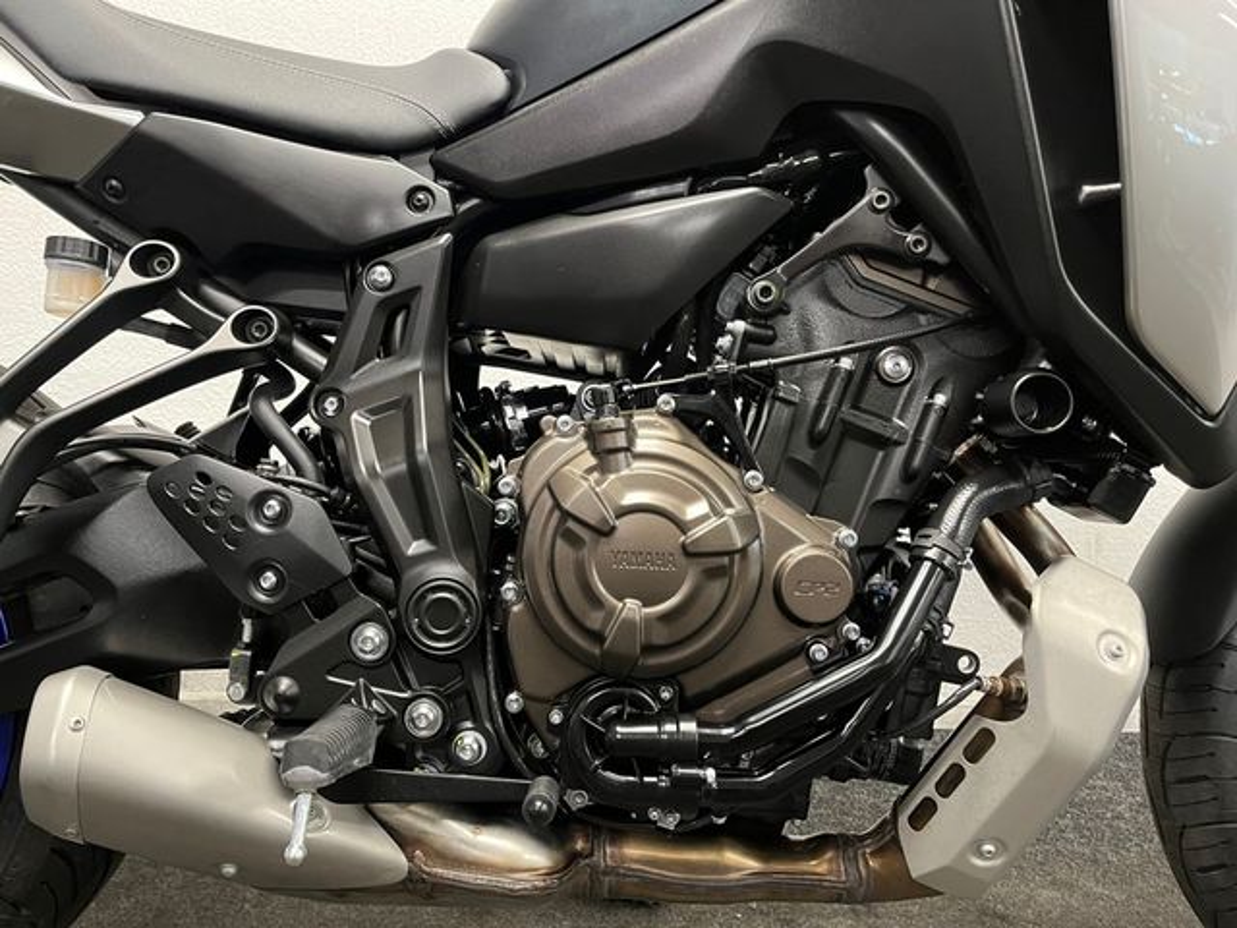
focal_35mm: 26
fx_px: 929
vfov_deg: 53.1
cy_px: 464
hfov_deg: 67.3
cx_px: 618
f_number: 1.6
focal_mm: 5.1
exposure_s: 1/33
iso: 400
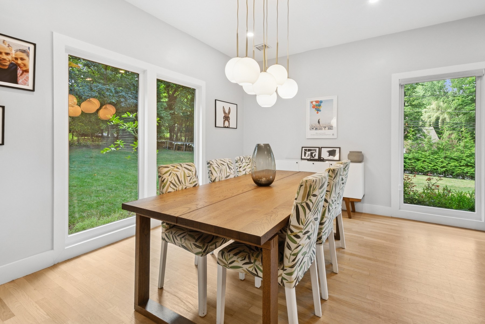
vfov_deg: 77.3
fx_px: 202
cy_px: 162
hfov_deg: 100.4
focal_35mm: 15
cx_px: 242
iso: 100
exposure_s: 1/3
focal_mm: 10
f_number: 11
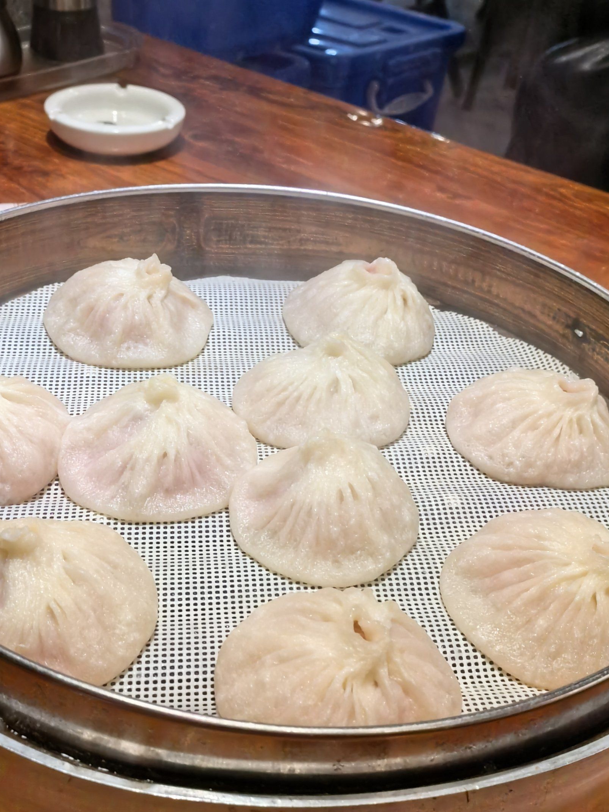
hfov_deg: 34.3
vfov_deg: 44.7
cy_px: 450
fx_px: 985
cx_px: 261
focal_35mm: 42
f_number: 2.8
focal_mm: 5.75
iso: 250
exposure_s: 1/100
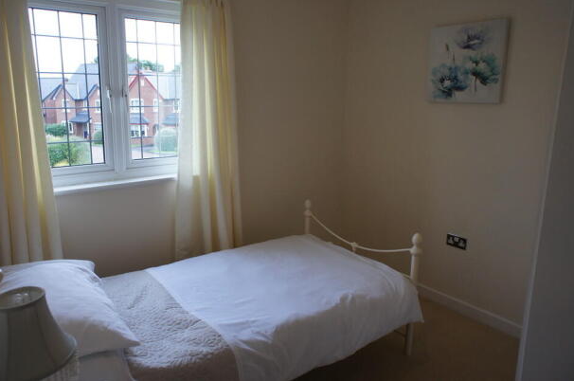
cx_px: 273
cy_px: 175
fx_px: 414
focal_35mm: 26
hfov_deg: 69.4
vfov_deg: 49.4
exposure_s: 1/60
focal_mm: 16
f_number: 4.5
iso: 200
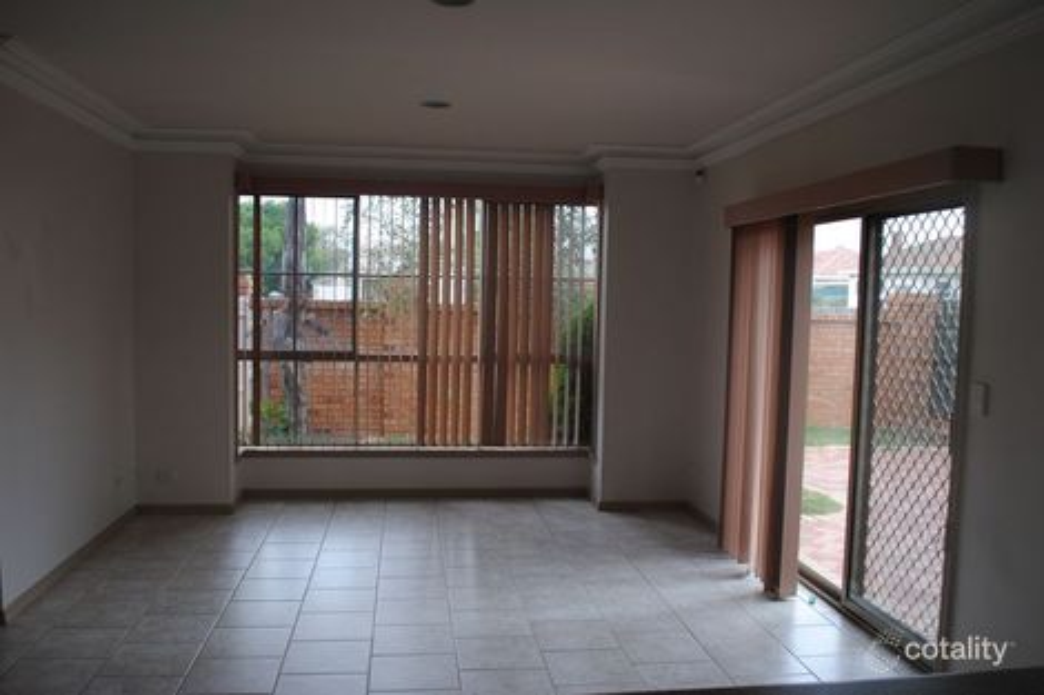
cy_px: 348
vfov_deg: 47.9
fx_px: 783
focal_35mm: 27
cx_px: 522
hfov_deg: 67.4
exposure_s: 1/100
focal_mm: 18
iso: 200
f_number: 5
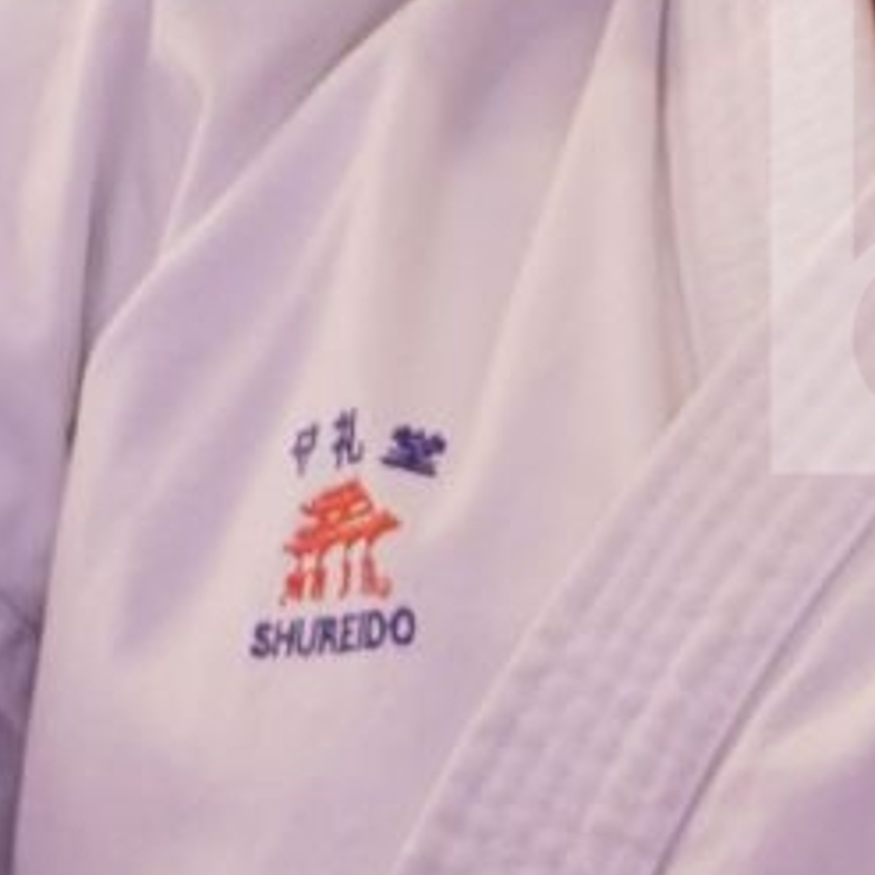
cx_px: -99
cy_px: 152
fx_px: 43612
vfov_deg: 1.1
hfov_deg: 1.1
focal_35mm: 1525
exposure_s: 1/500
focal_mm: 164
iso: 1250
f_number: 2.8
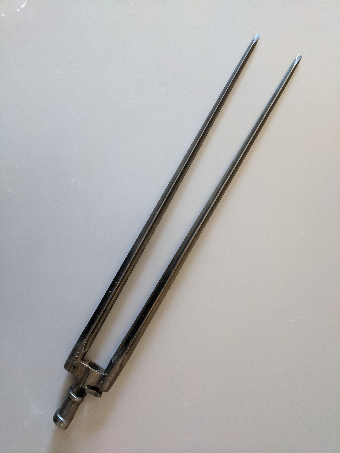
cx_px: 170
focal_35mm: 26
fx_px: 340
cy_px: 226
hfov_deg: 53.1
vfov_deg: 67.3
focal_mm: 4.67
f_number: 2
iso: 537
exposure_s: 1/40
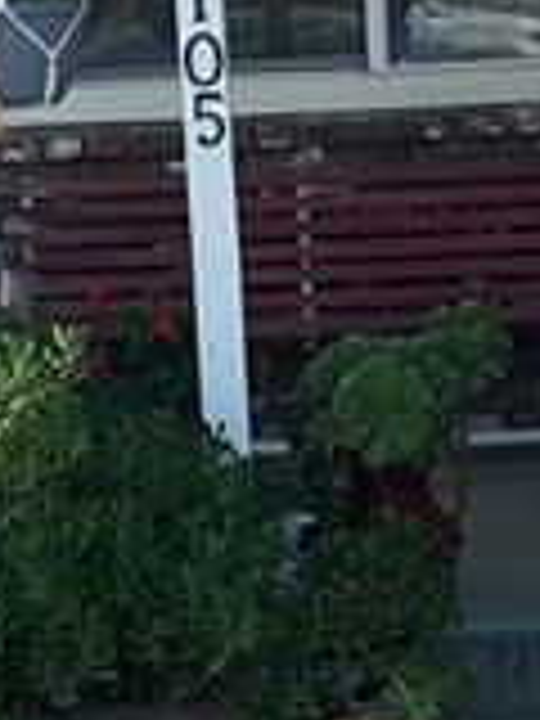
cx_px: 261
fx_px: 3203
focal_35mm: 154
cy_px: 450
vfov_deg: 12.8
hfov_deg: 9.6
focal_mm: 6.86
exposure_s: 1/2469
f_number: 1.78
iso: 80
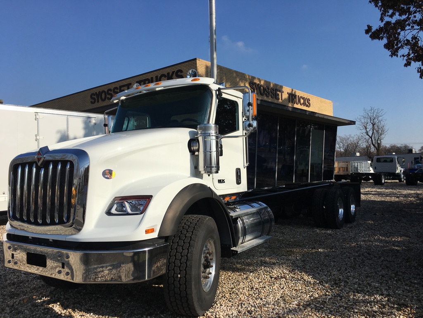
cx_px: 212
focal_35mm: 29
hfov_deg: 61.7
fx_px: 354
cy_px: 159
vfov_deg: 48.2
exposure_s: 1/3344
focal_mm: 4.15
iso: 25
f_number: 2.2
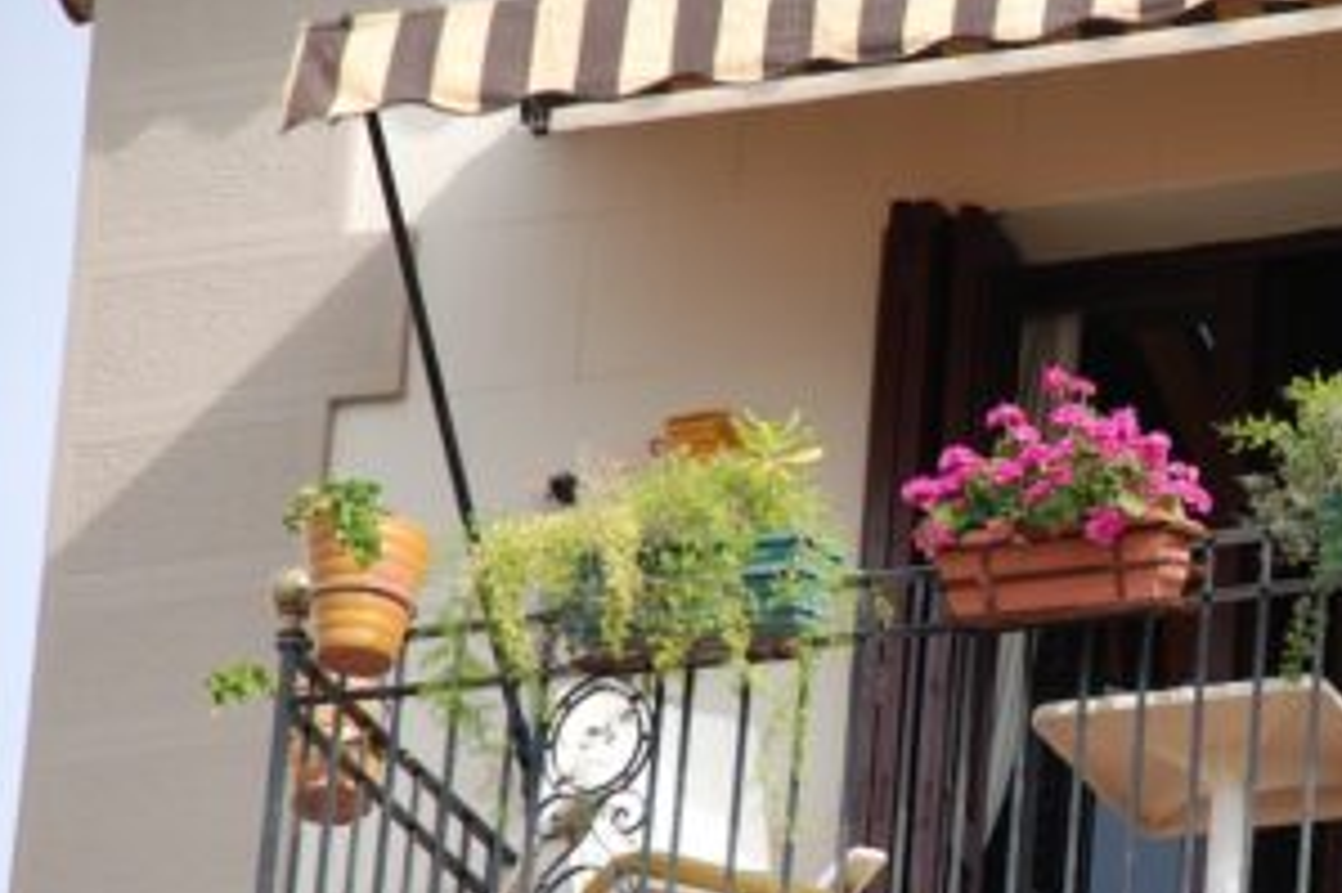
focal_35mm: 399
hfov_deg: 5.2
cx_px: 1248
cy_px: 586
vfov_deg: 3.4
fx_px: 14864
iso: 100
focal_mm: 135
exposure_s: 1/160
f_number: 5.6
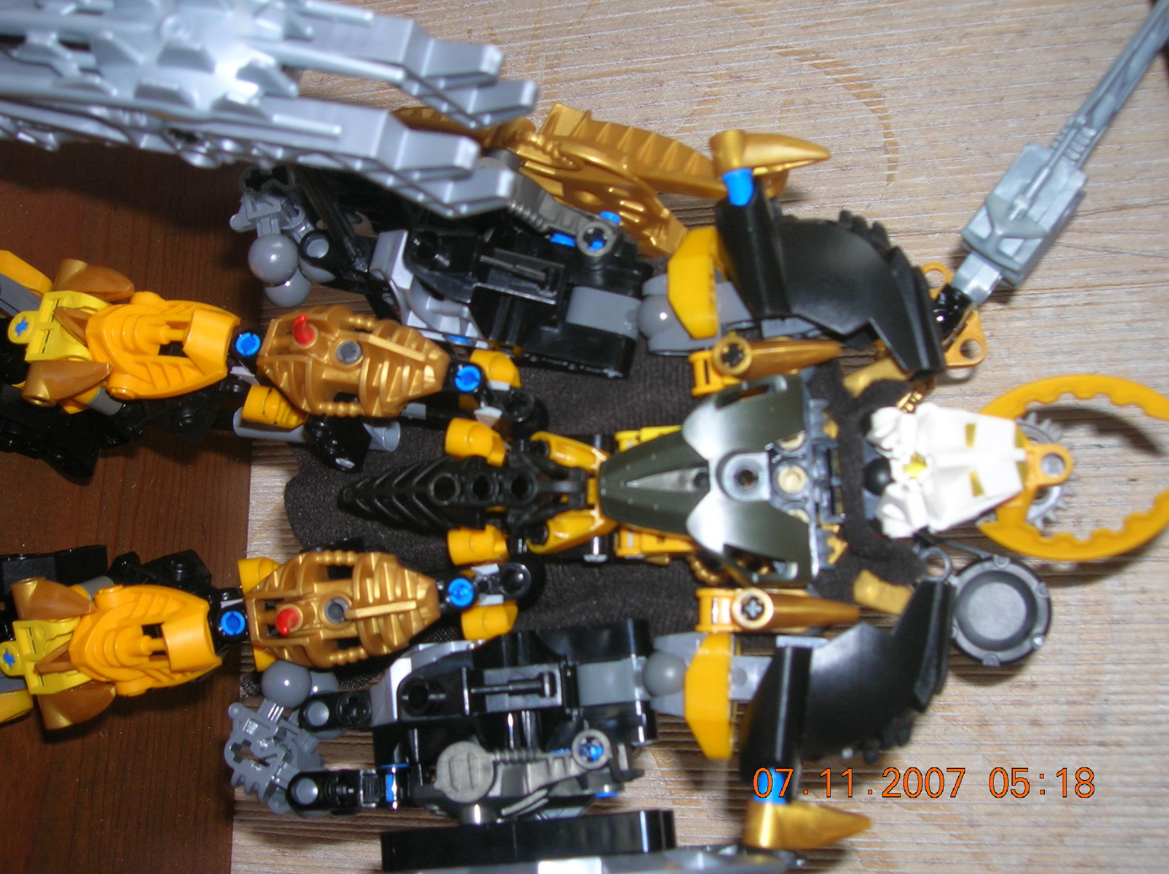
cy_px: 437
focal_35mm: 46
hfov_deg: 41.3
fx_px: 1552
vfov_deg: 31.5
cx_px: 584
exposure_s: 1/60.1
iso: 50
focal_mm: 7.7
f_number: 3.2
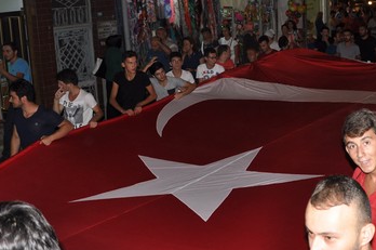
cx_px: 293
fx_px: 542
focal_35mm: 52
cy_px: 68
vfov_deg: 25.7
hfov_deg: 37.1
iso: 200
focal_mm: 18
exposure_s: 1/60
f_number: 3.5
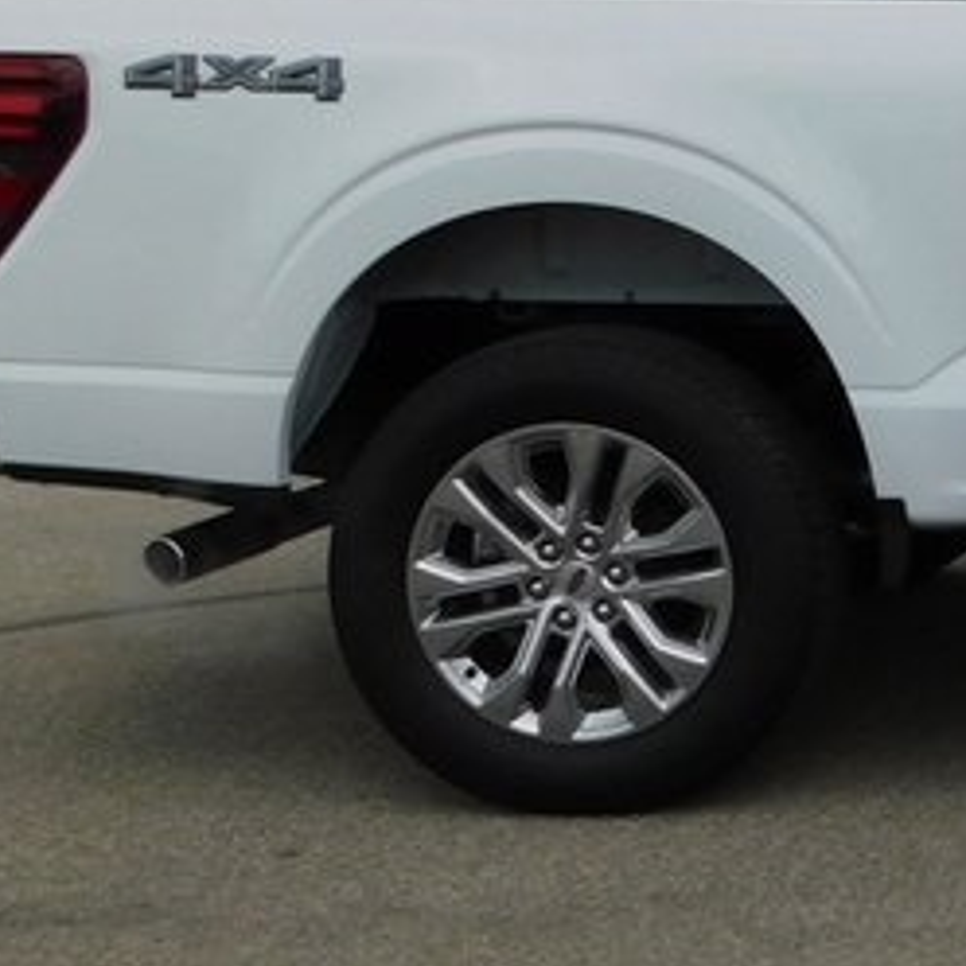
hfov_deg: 17.5
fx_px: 2652
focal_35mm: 84
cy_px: 284
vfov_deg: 20.5
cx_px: 1636
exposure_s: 1/1250
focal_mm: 4
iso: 125
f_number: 3
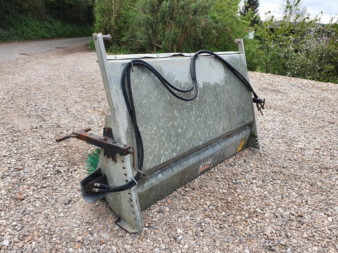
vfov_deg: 53.1
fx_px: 254
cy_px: 126
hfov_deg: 67.3
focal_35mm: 26
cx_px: 169
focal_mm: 4.32
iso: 50
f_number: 2.4
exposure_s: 1/414
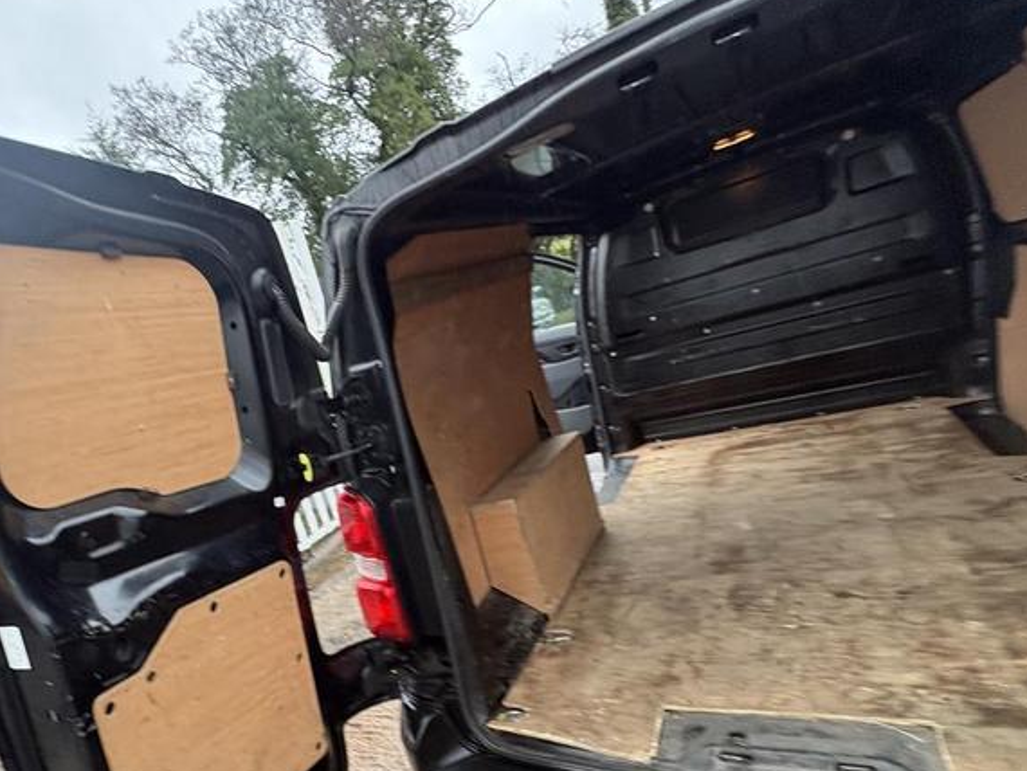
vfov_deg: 59.5
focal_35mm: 22
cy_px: 522
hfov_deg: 74.1
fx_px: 653
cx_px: 344
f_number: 2.2
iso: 250
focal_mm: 2.22
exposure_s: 1/67
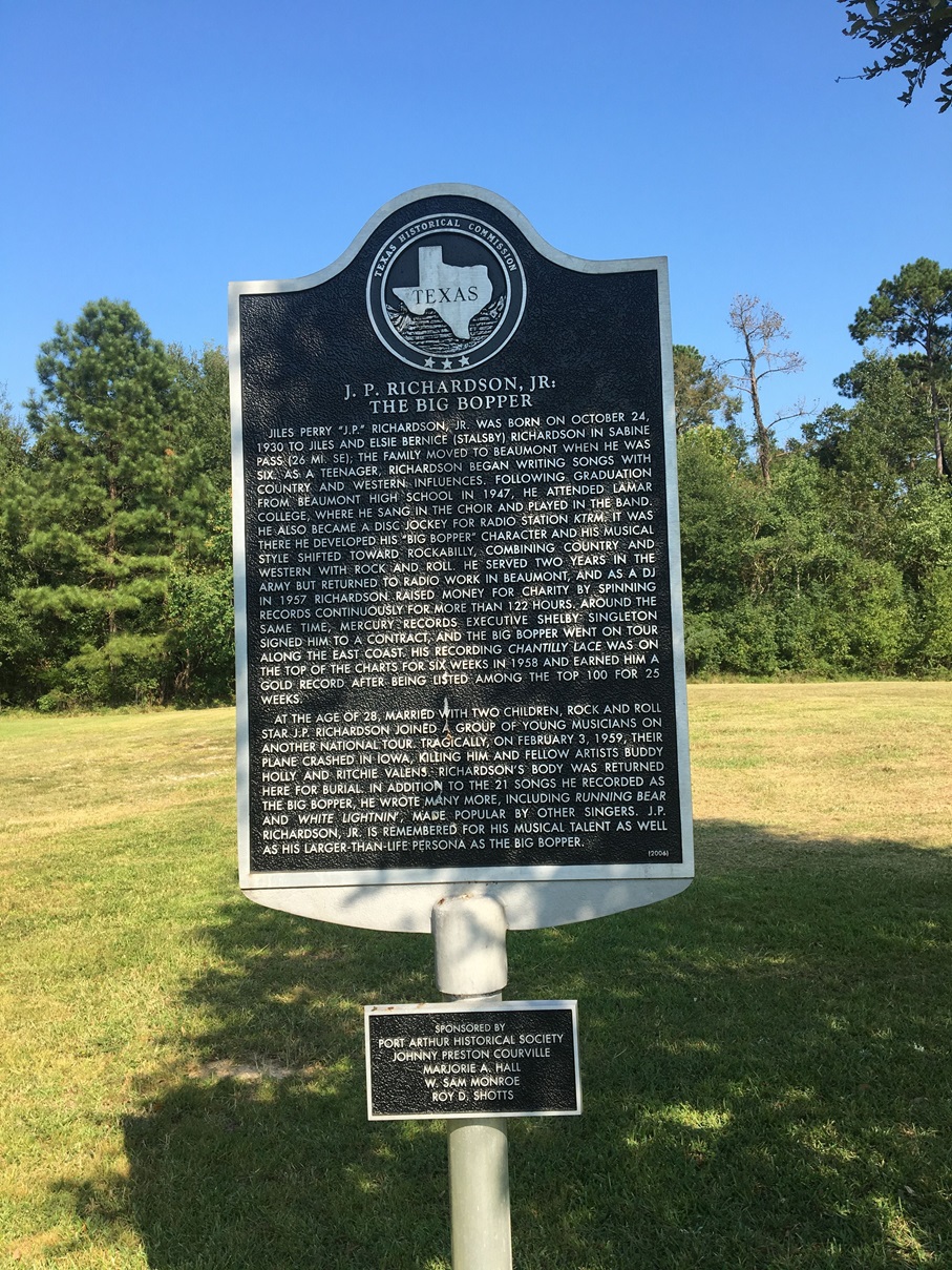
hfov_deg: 48.2
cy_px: 635
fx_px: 1063
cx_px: 476
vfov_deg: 61.7
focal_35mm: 29
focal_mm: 4.15
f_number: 2.2
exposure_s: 1/818
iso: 25
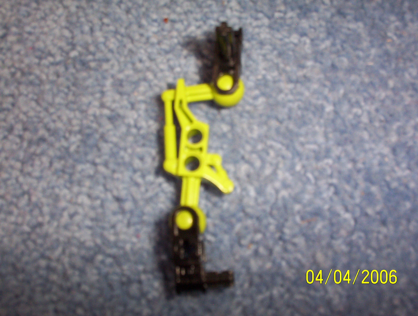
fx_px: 472
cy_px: 158
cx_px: 209
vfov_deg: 37.0
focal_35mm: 39
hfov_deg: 47.8
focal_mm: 6
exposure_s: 1/30
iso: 140
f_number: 4.5
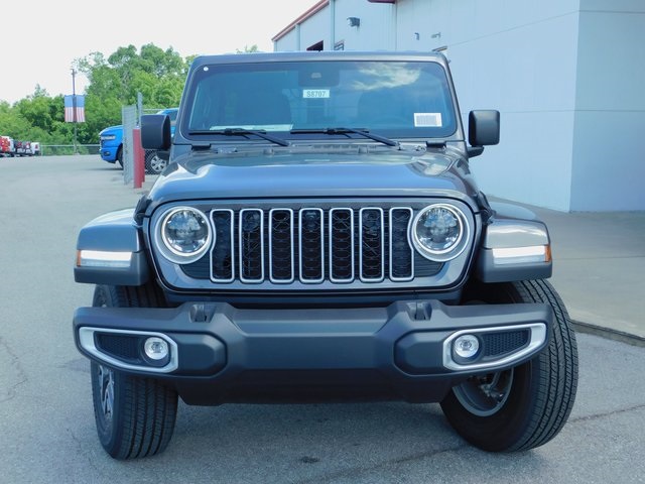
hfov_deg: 42.1
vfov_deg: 32.2
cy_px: 242
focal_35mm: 45
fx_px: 838
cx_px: 322
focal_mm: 8
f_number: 3.7
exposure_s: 1/320
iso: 125
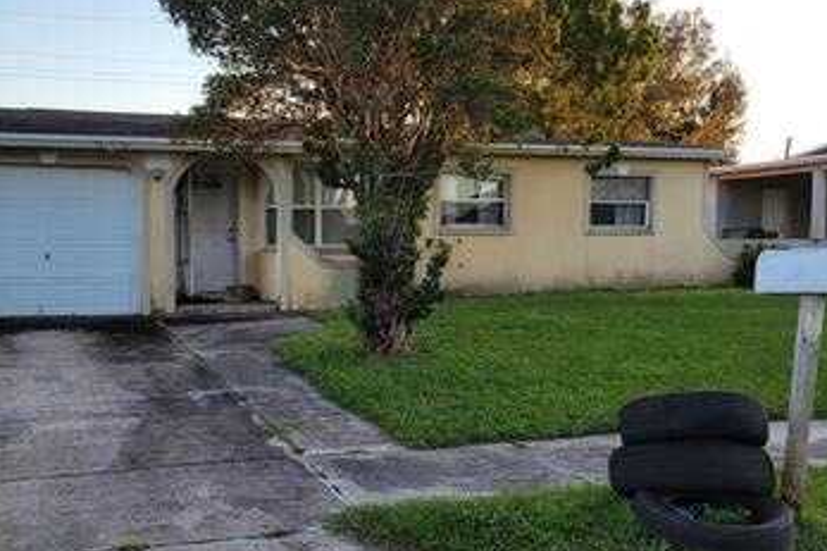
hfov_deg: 48.9
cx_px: 288
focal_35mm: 39
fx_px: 895
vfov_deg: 34.2
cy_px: 283
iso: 40
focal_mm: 5.4
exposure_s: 1/298
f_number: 1.8
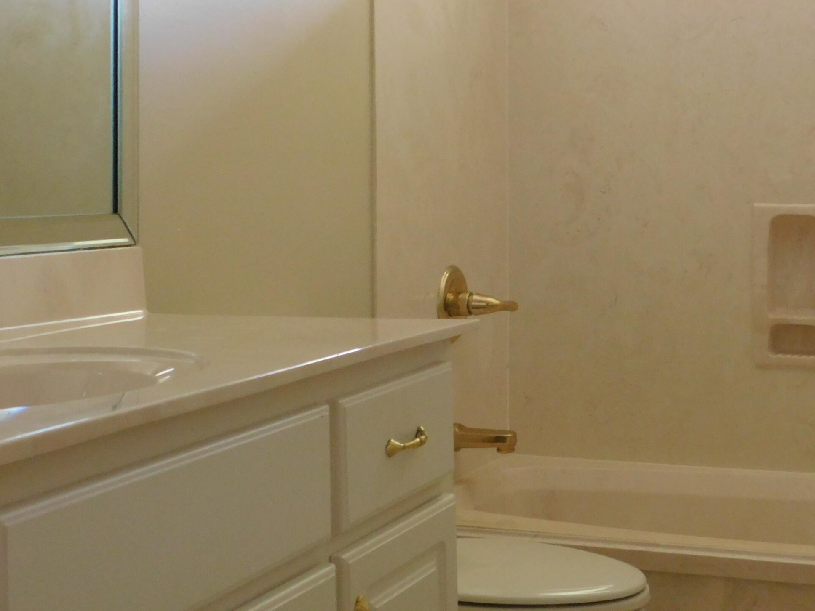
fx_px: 1460
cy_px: 168
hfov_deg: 31.1
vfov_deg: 23.5
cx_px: 488
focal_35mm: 62
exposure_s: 1/15
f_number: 3.6
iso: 400
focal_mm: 7.1
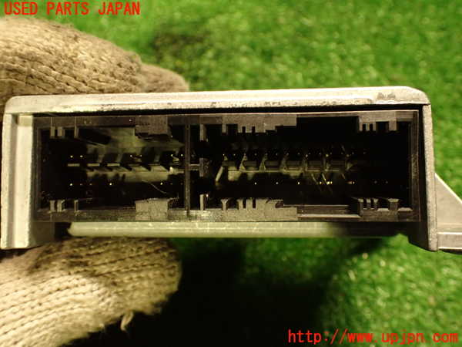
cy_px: 174
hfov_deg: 56.8
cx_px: 231
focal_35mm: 32
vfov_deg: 44.2
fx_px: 427
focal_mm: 5.79
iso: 640
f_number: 2.4
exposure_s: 1/30
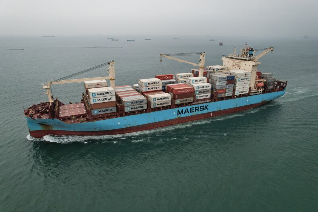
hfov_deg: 78.6
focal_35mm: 22
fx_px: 194
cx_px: 159
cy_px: 106
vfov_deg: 57.2
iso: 130
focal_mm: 8.38
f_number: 2.8
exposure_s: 1/180
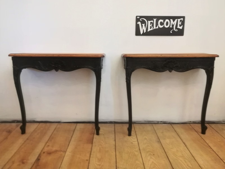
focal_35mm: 26
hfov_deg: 67.3
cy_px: 84
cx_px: 112
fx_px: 169
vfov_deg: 53.1
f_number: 2.2
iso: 400
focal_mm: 3.83
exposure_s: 1/25
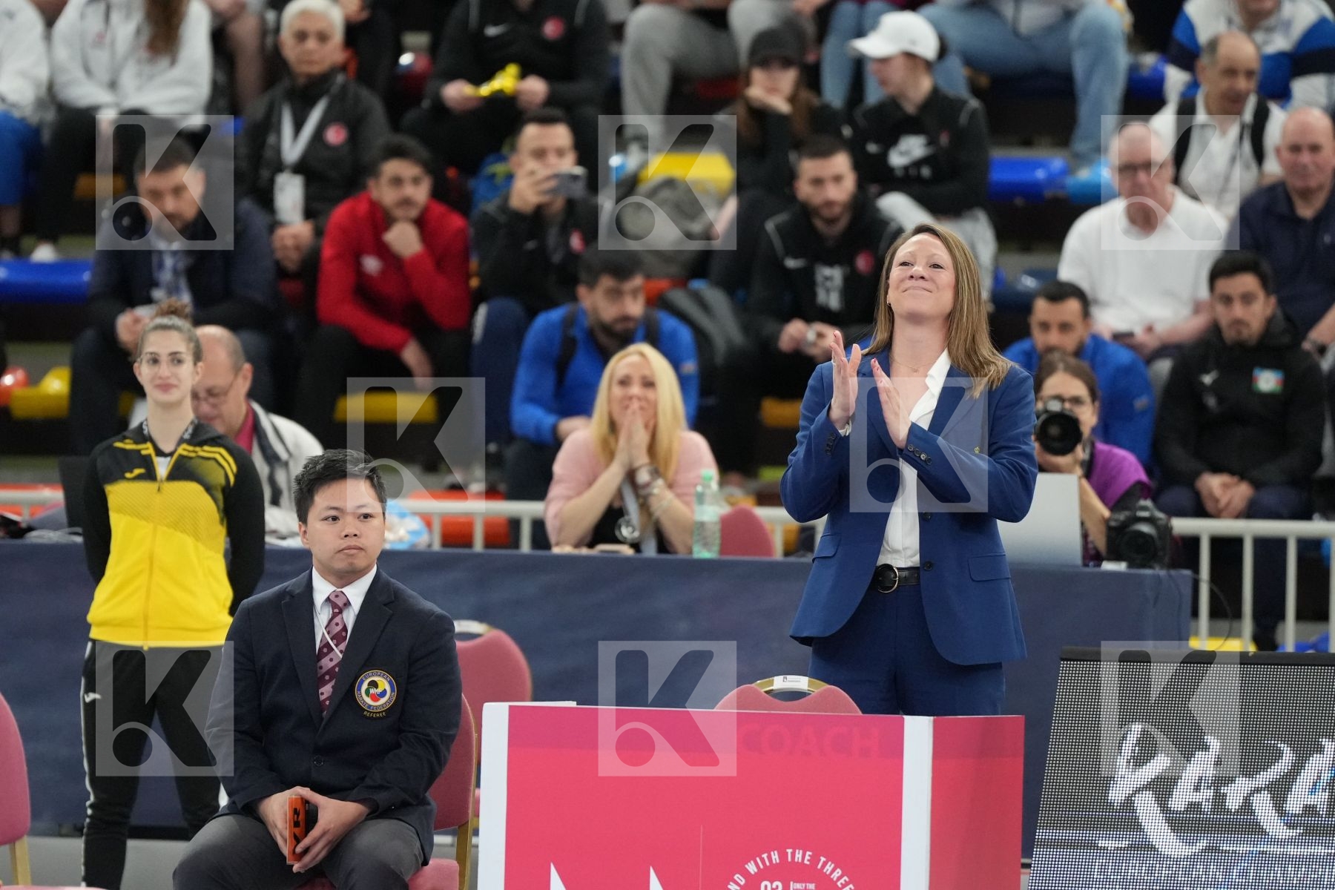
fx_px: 11124
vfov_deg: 4.6
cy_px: 445
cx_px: 668
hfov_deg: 6.9
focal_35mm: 300
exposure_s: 1/1000
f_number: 2.8
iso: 4000
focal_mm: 200
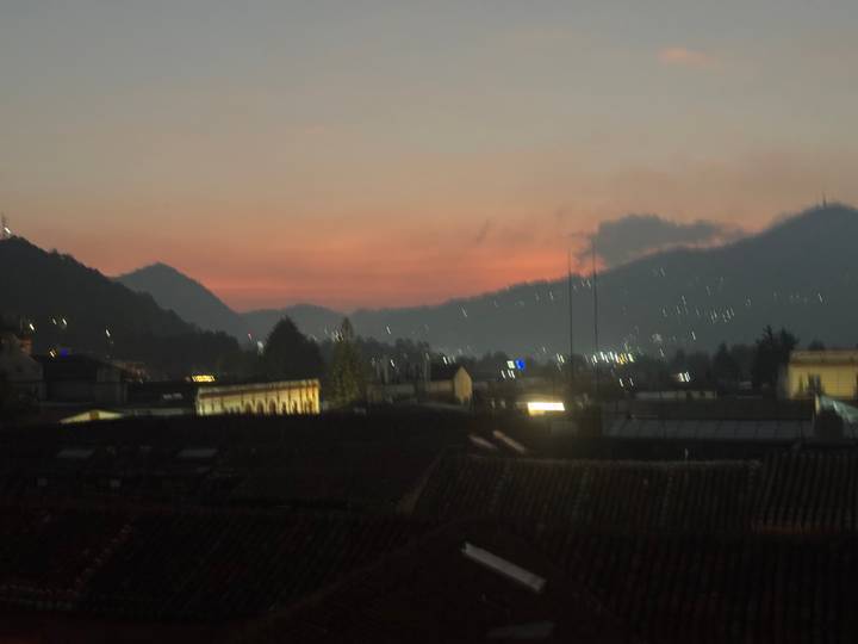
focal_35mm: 52
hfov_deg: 36.8
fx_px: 1289
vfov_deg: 28.0
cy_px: 322
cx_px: 429
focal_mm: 5.96
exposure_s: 1/17
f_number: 1.6
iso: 400
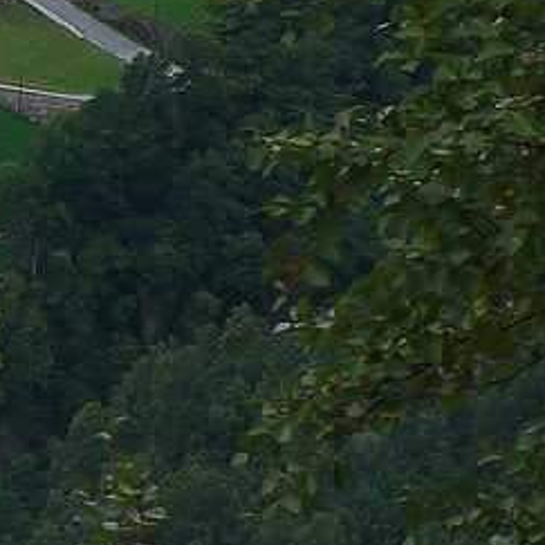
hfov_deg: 3.6
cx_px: -2034
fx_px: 7927
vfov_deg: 3.9
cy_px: 256
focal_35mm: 445
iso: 200
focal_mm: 35
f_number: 7.1
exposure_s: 1/250
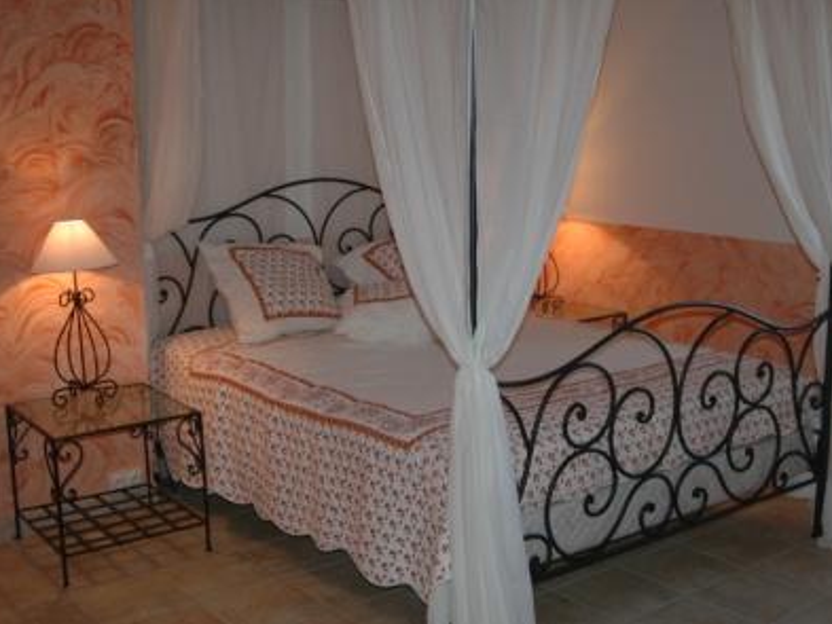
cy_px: 311
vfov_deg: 31.5
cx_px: 455
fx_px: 1106
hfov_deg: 41.2
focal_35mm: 46
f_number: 3.3
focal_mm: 28
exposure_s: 1/60
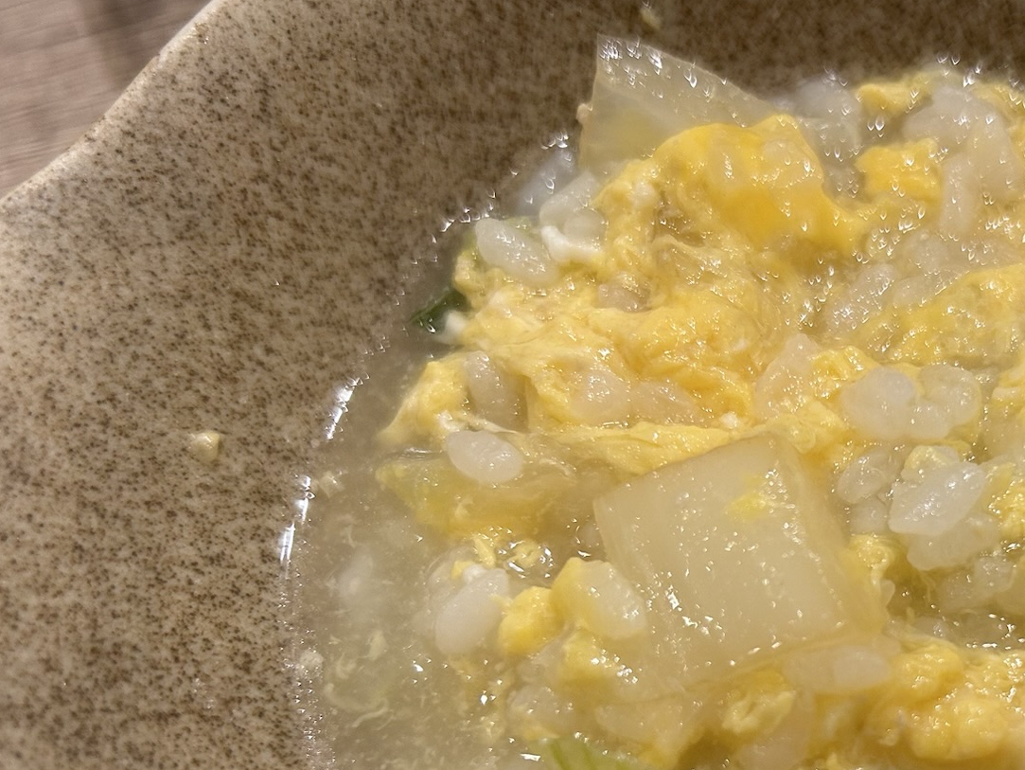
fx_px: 1422
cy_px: 628
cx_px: 819
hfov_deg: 38.2
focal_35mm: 48
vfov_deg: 29.5
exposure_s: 1/100
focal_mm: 5.7
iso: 80
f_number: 1.5
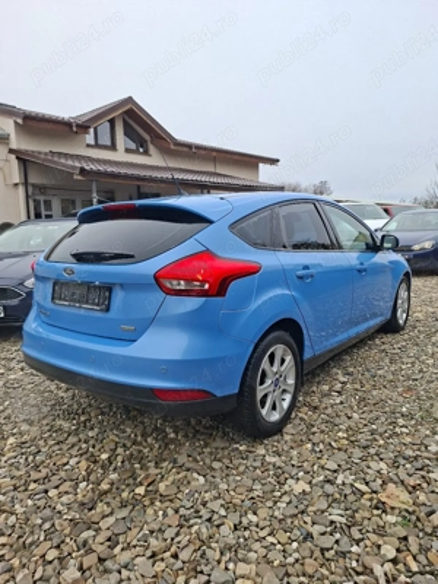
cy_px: 292
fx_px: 388
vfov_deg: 73.9
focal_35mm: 23
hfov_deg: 58.9
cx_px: 219
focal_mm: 5.54
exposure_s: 1/167
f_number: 1.8
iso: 50
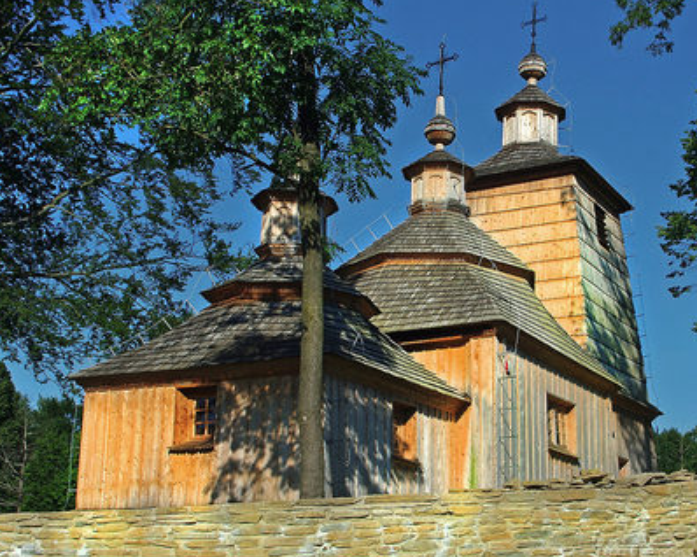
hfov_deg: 36.3
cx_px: 471
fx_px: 1052
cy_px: 328
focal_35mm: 51
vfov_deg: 29.6
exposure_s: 1/100
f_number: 16
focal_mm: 24.38
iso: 100
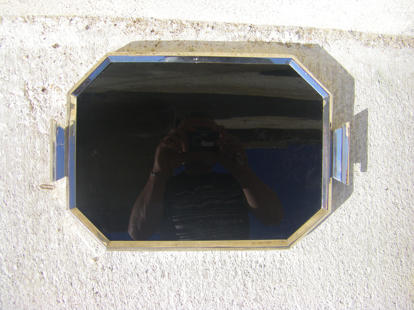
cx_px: 207
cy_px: 155
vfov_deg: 37.7
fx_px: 454
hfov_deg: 49.0
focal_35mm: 38
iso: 64
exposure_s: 1/320
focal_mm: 6.3
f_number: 3.5
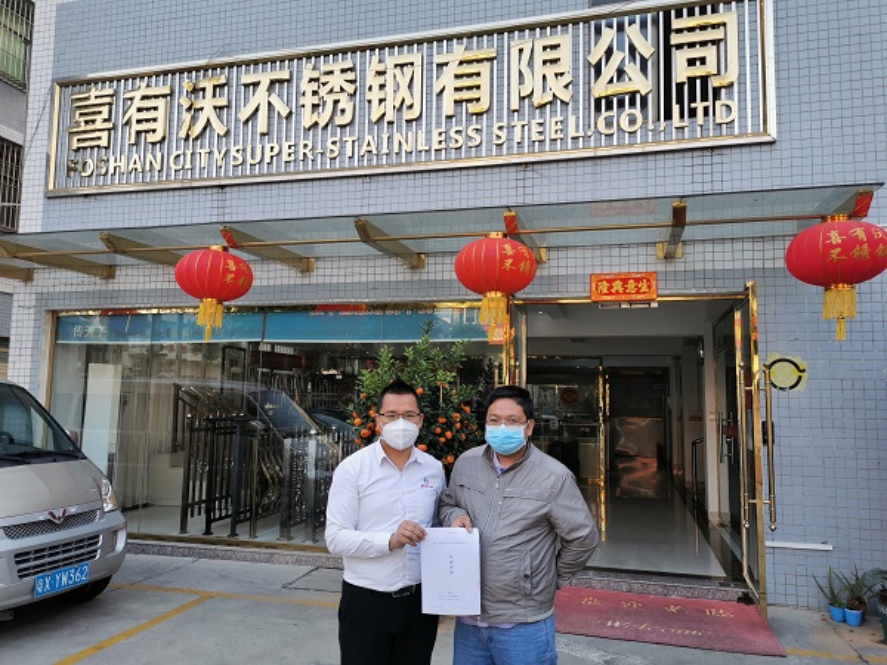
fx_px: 692
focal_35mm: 27
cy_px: 332
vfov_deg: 51.4
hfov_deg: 65.3
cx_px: 444
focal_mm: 5.58
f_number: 1.8
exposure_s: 1/384
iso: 50
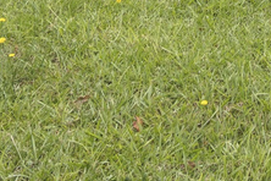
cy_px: -265
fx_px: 813
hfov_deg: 17.0
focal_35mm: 108
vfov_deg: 10.7
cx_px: 414
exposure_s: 1/500
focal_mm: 15
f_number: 9
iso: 200
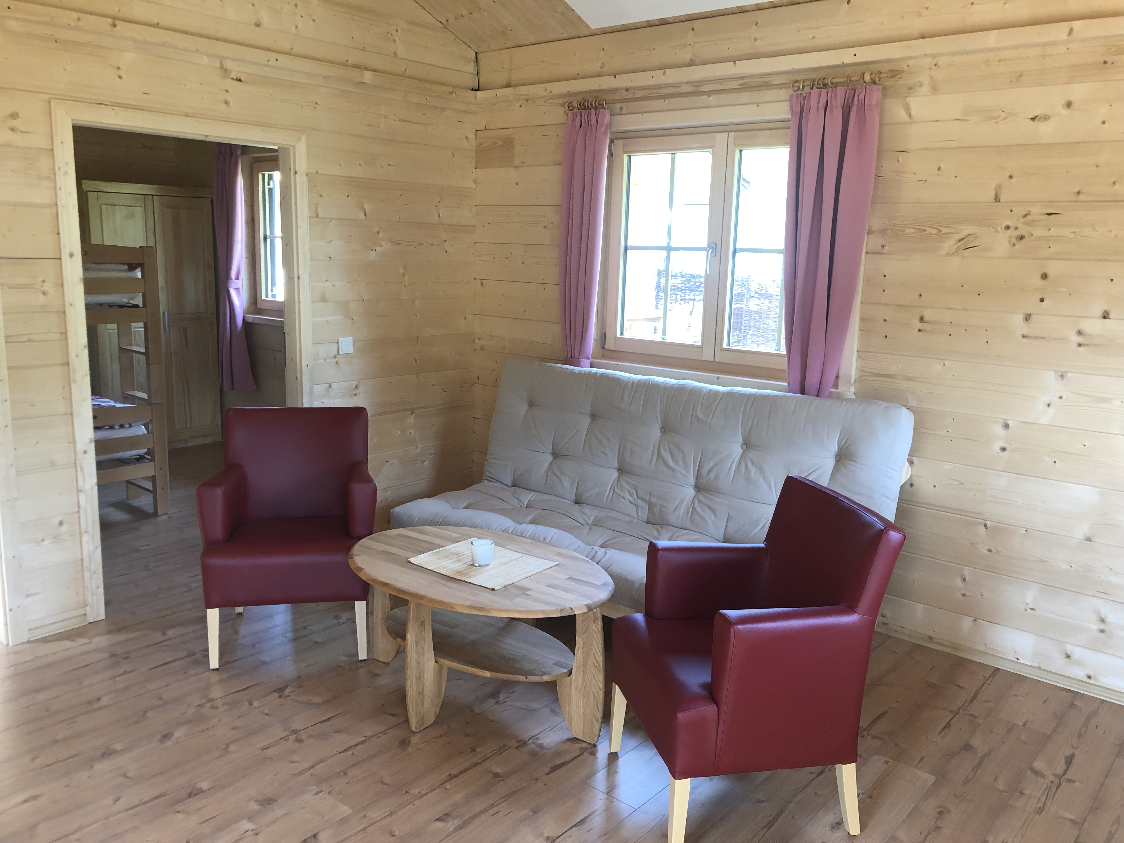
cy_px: 422
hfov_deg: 63.4
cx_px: 562
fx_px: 909
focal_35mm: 28
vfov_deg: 49.7
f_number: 1.8
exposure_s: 1/24
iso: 40
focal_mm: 4
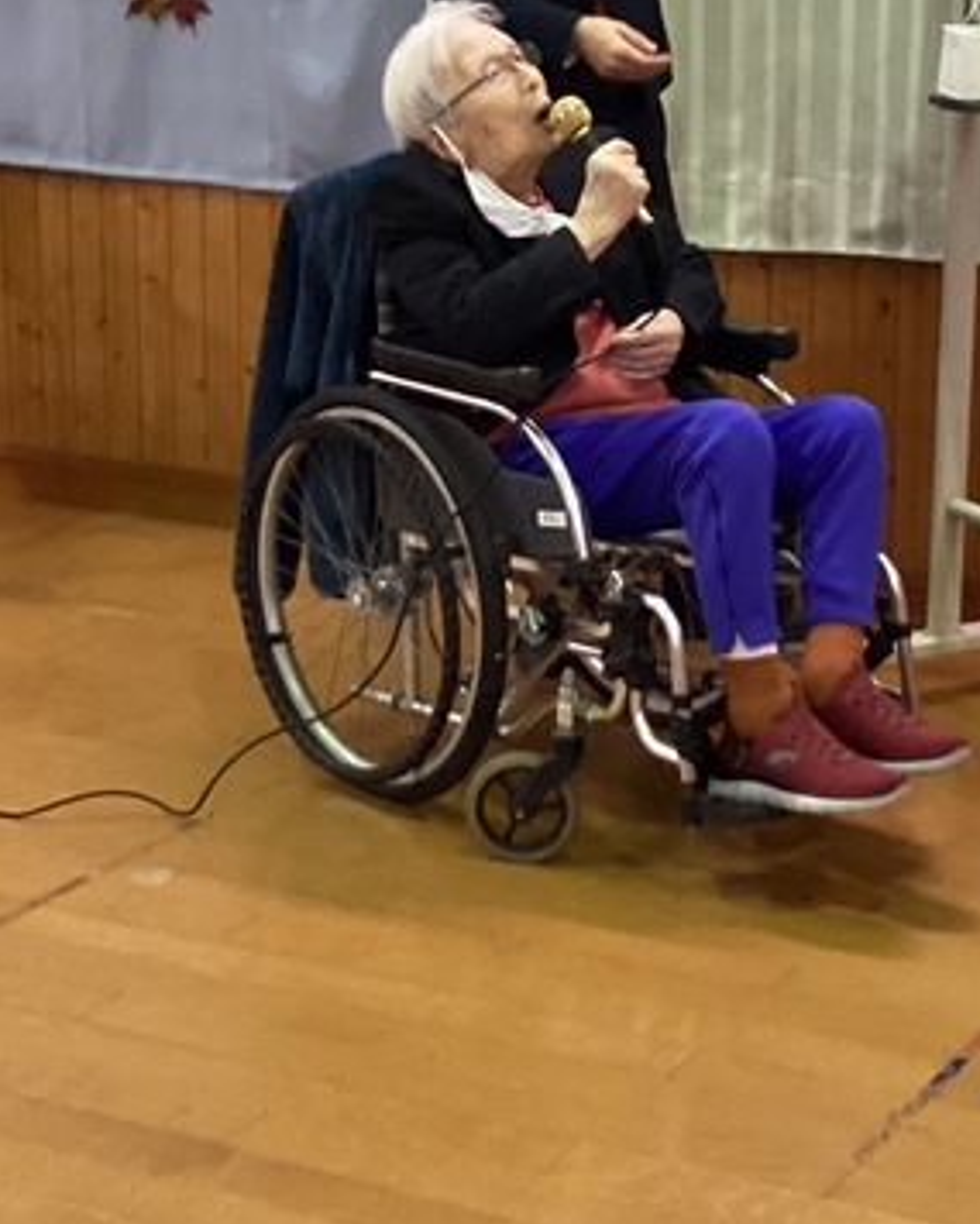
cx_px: 612
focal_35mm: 85
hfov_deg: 18.0
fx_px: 3080
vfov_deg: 22.4
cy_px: 375
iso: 400
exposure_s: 1/60
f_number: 2.4
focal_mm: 3.3
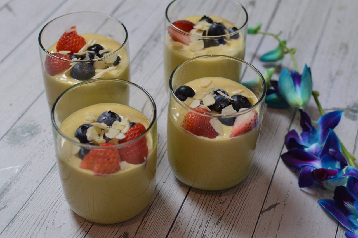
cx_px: 179
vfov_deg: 25.7
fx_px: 522
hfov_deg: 37.9
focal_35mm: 52
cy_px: 119
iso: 200
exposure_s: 1/60
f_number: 4
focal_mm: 35
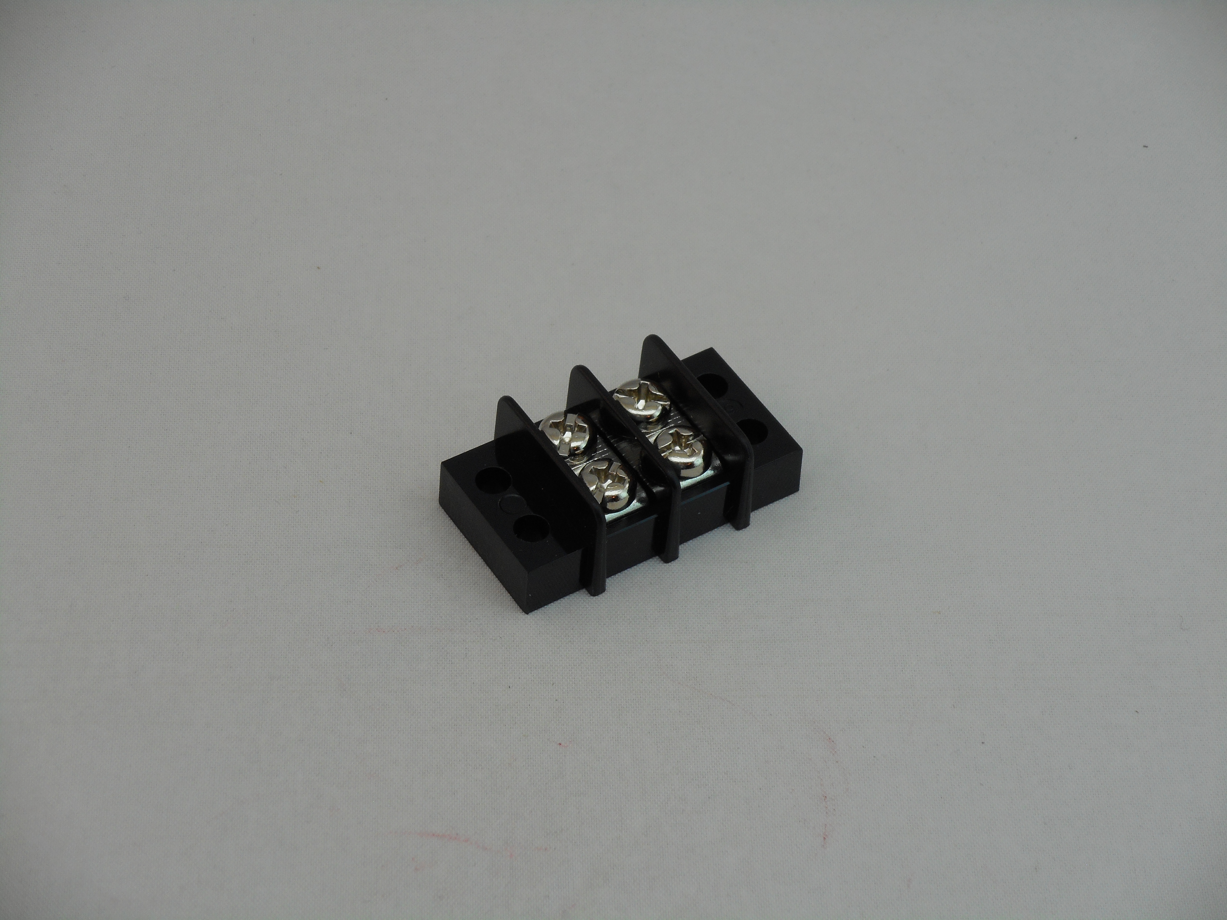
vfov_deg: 14.5
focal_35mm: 102
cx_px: 614
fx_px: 3615
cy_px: 460
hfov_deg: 19.3
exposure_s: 1/60
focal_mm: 18.2
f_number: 5.8
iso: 110
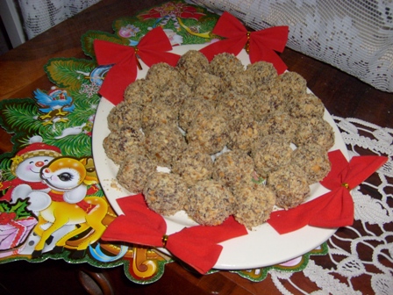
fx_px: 397
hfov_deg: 52.6
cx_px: 196
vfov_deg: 40.7
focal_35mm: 35
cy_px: 148
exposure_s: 1/45
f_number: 2.8
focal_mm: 5.8
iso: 100
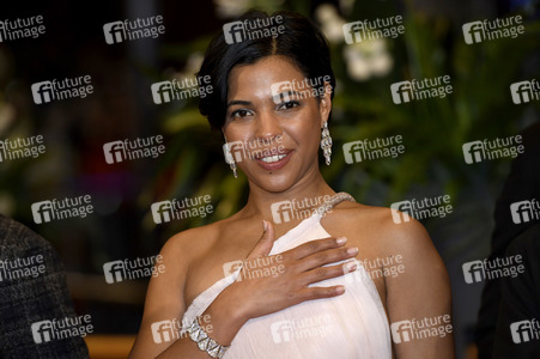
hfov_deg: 10.3
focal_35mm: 200
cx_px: 270
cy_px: 180
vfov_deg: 6.9
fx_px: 2998
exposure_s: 1/500
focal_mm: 200
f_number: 3.5
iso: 1250
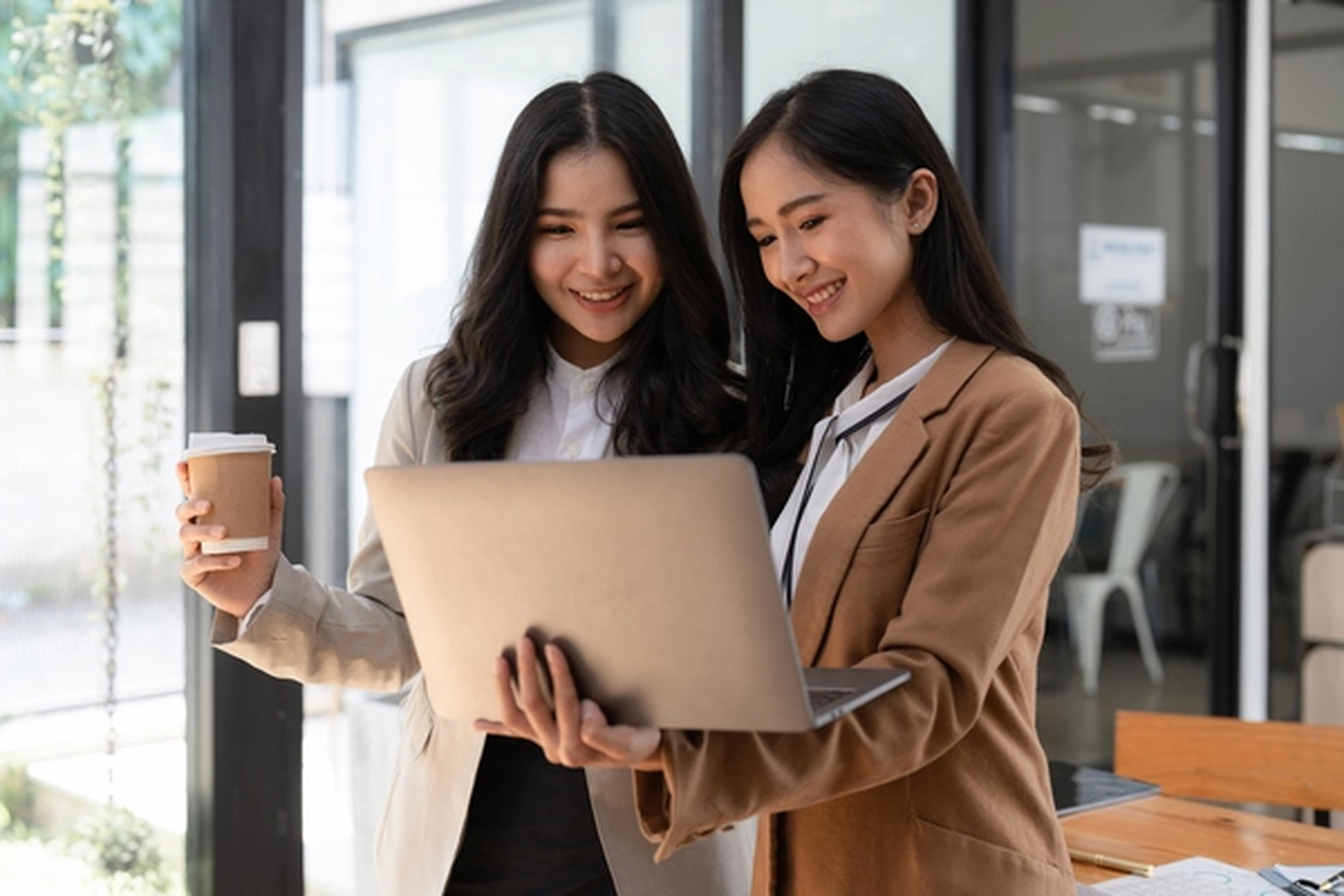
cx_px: 672
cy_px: 448
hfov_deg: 39.6
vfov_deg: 27.0
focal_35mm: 50
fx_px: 1867
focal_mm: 50
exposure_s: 1/100
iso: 200
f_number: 2.8
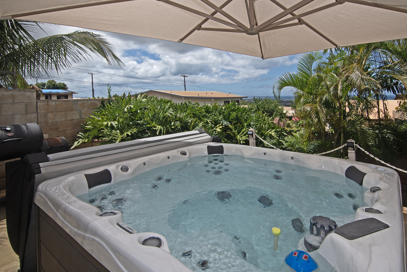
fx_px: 192
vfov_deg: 70.4
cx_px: 214
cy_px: 132
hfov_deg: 93.2
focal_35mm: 17
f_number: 10
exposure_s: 1/250
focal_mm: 11
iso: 100
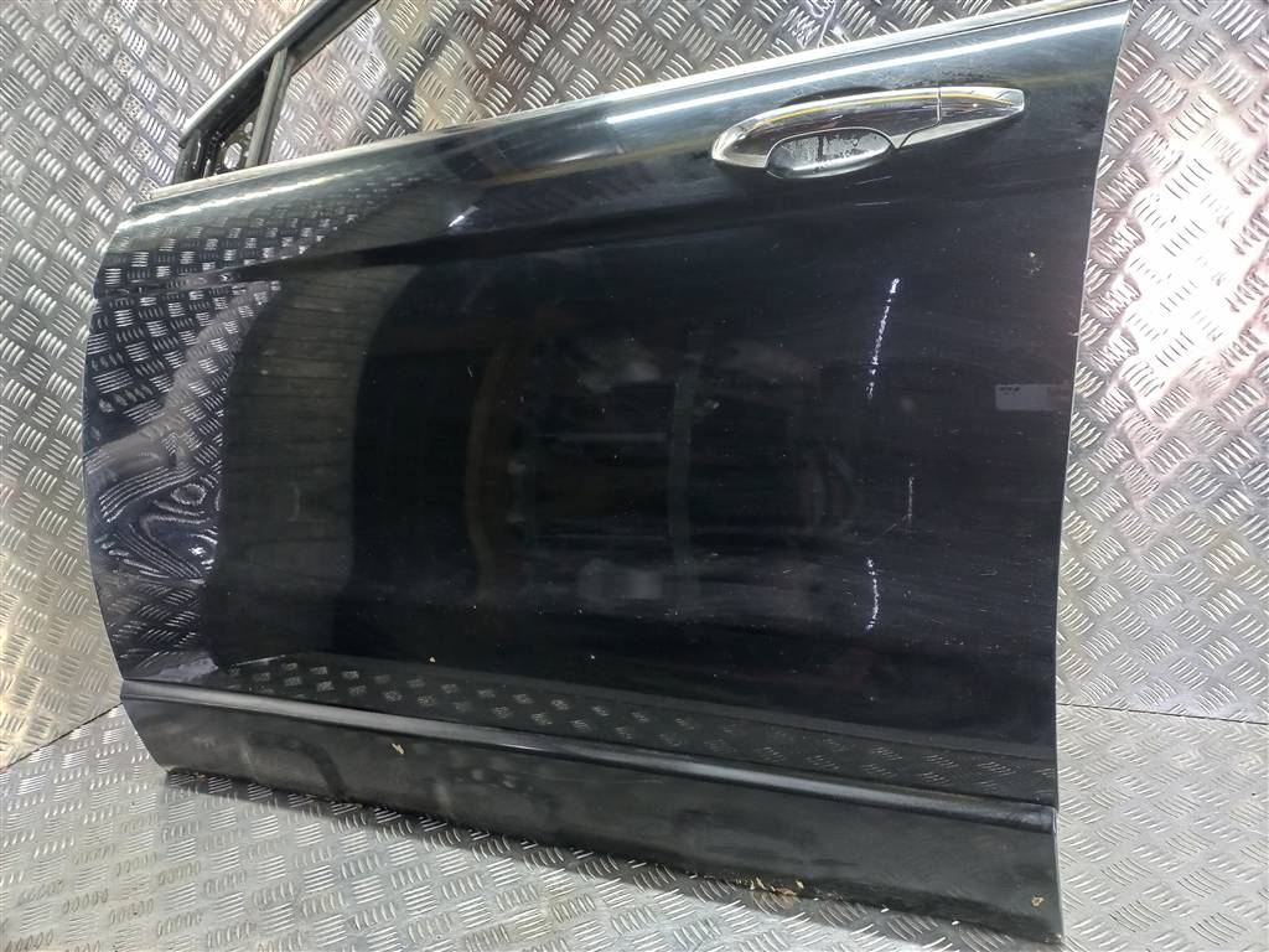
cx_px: 634
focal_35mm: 25
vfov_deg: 54.9
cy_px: 476
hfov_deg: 69.4
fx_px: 916
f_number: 1.8
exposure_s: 1/33
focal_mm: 4.6
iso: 400
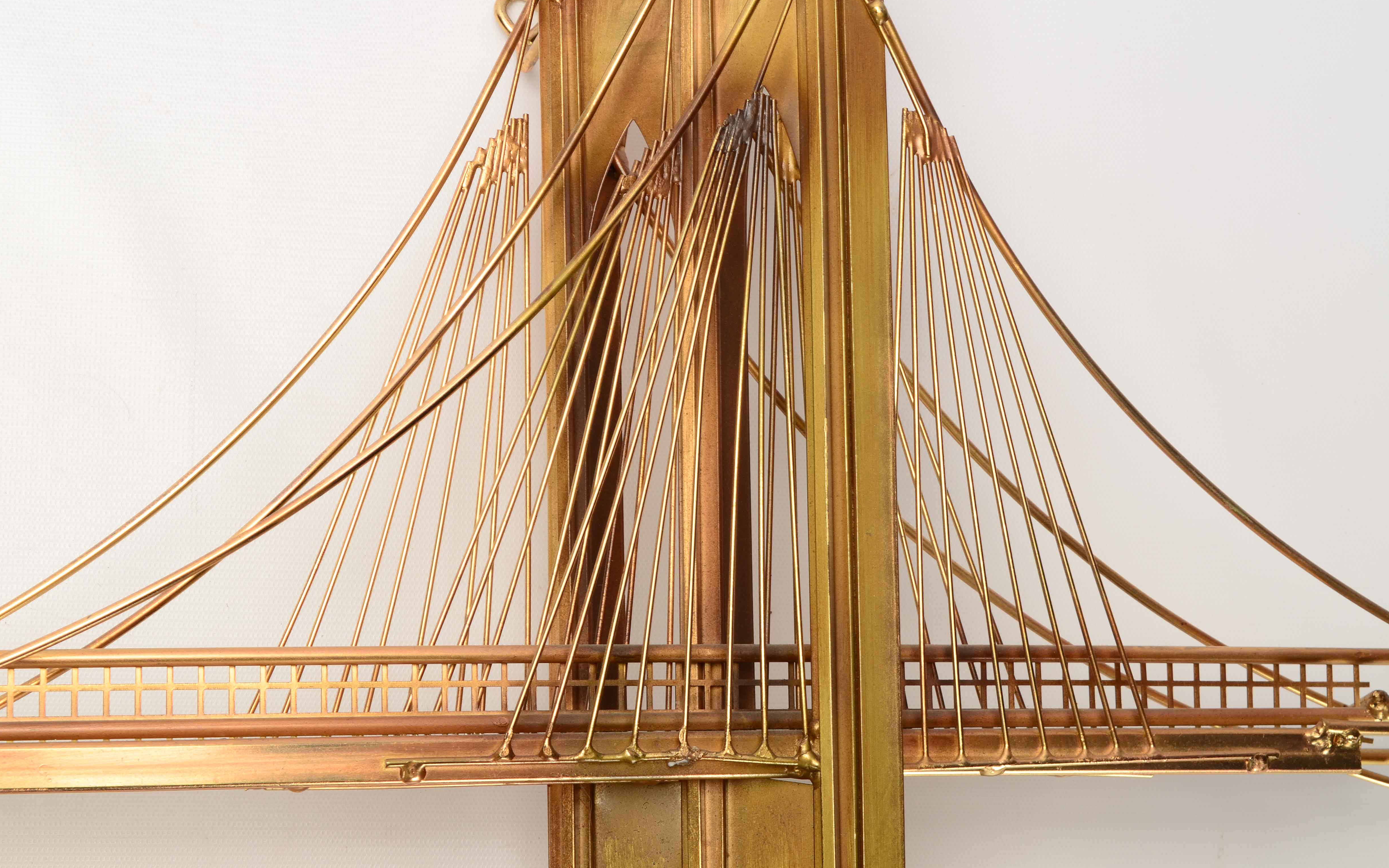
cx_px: 693
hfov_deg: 24.5
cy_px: 433
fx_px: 3199
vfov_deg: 15.5
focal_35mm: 85
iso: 100
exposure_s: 1/160
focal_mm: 55
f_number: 14
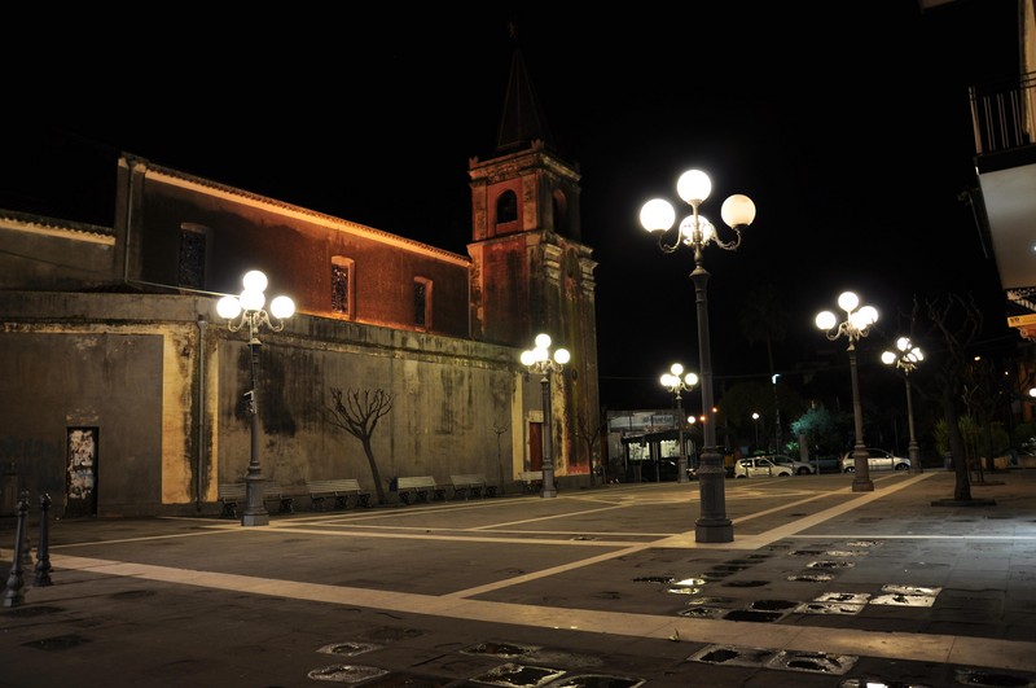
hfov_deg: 67.5
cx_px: 518
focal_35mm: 27
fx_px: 776
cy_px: 344
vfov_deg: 47.8
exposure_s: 1/6
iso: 200
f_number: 5.6
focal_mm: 18
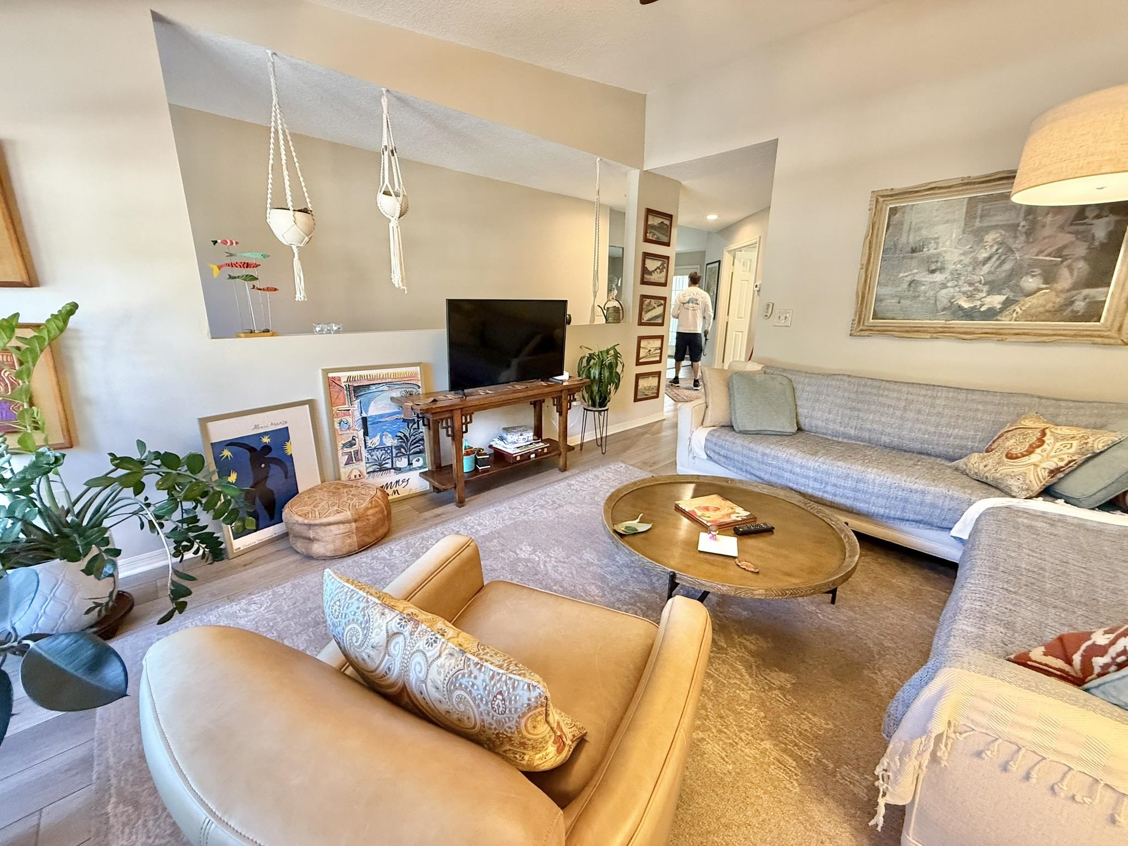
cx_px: 564
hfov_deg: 102.1
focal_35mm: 14
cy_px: 423
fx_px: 456
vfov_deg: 85.7
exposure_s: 1/60
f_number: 2.2
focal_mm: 2.22
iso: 500
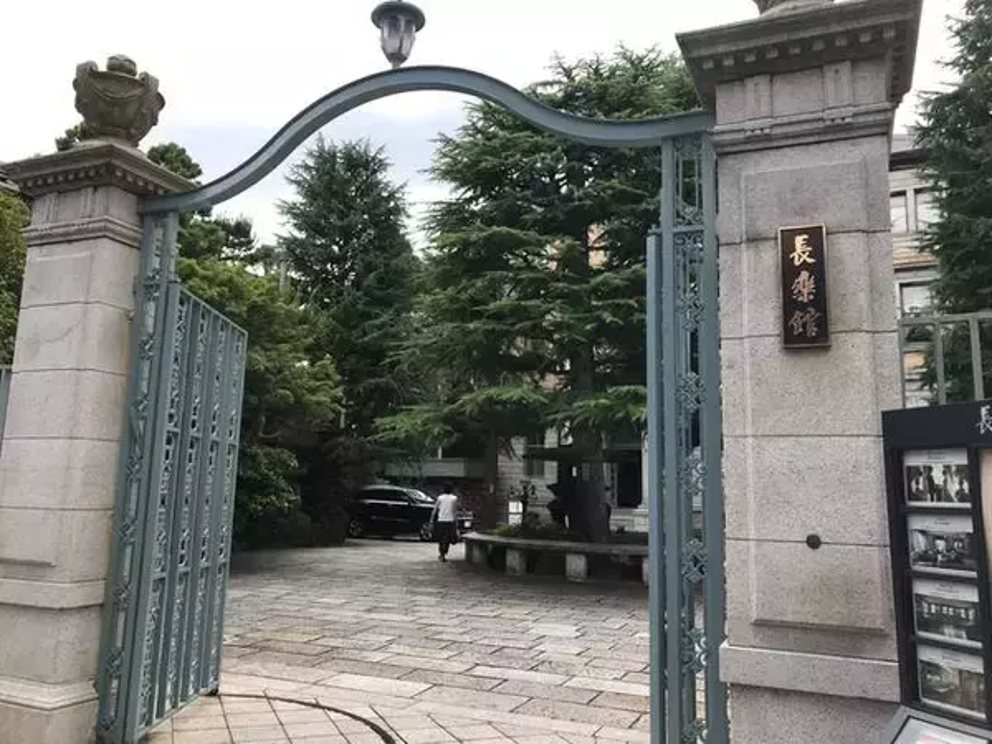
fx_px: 802
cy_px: 372
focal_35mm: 28
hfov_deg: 63.4
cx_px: 496
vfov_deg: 49.7
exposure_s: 1/352
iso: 20
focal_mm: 3.99
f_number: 1.8
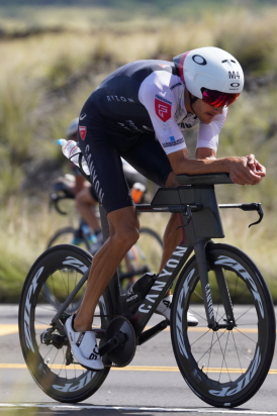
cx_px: 199
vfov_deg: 4.6
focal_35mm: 452
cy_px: 208
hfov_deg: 3.0
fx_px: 5225
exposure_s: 1/800
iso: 100
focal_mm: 200
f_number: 4
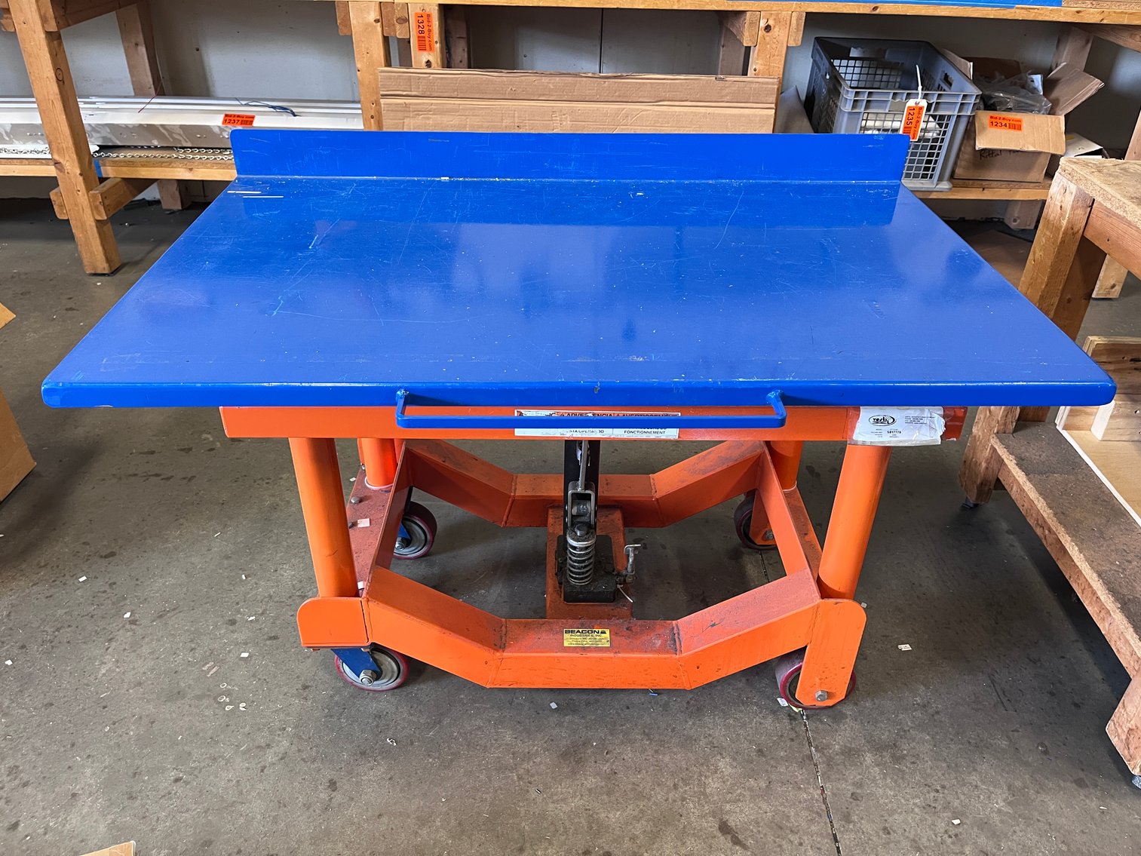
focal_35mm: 26
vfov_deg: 53.1
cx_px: 570
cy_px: 428
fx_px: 857
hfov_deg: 67.3
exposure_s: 1/60
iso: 250
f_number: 1.6
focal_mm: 5.1
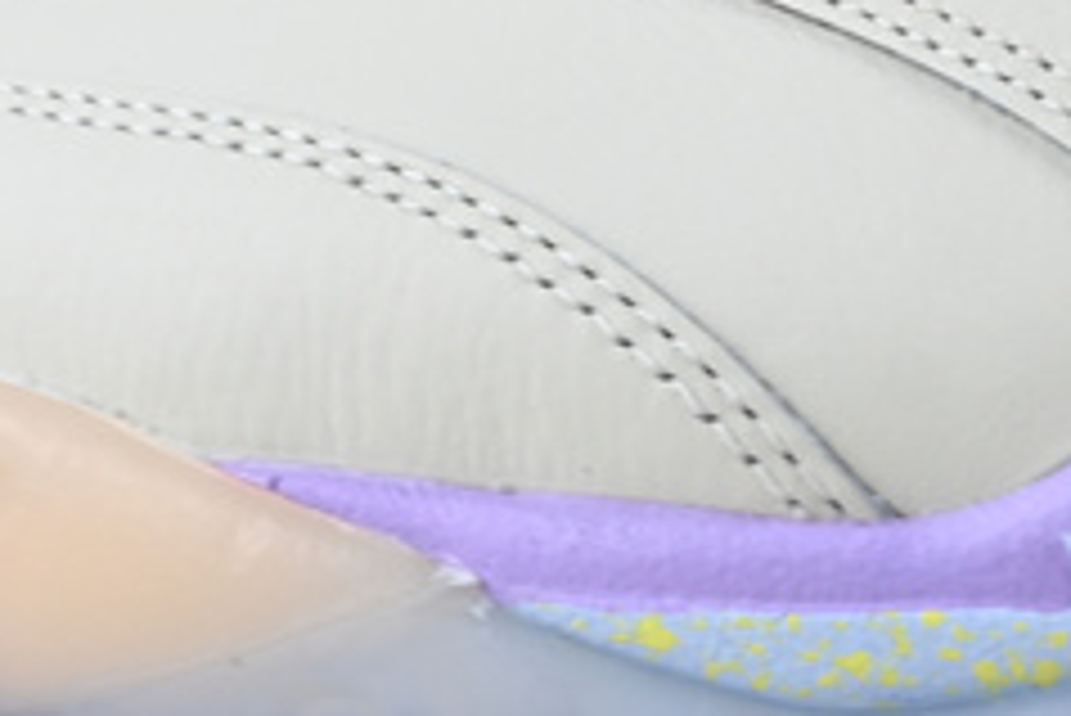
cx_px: 1832
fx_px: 6757
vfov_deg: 6.0
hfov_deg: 8.7
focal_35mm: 227
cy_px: -207
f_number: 10
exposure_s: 1/13
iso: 100
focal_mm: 30
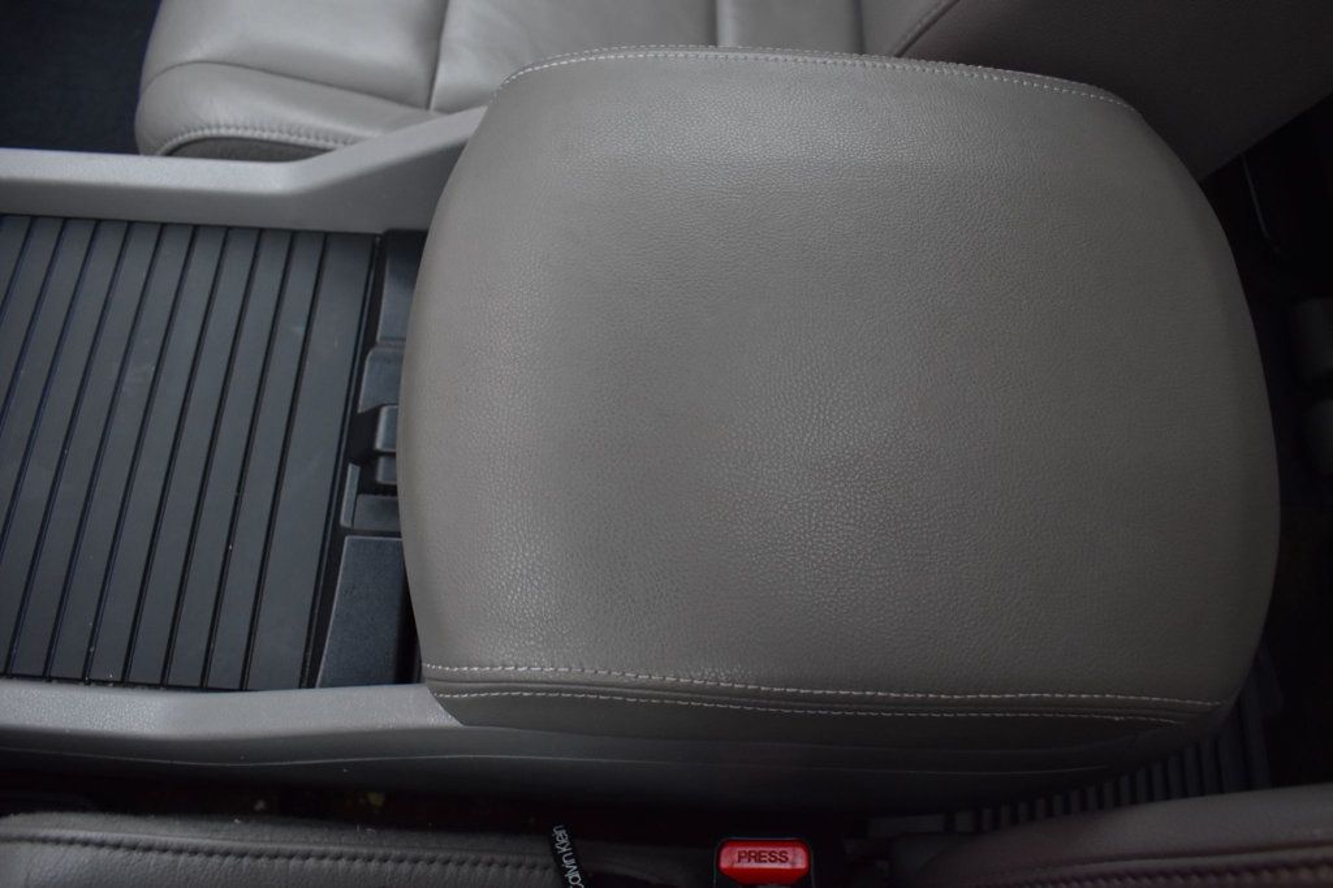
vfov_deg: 47.9
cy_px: 444
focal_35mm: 27
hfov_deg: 67.4
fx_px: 999
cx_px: 666
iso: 1600
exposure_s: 1/15
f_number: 5.6
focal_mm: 18
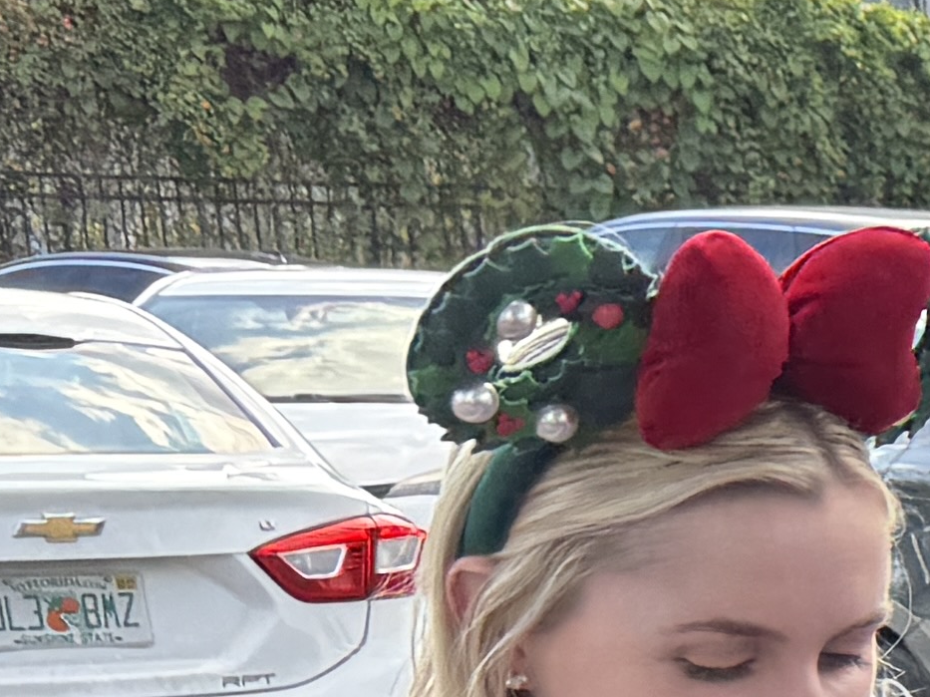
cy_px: 1317
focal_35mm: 147
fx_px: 3948
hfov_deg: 10.3
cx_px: 2648
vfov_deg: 9.5
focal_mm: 6.76
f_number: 1.78
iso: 100
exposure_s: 1/649
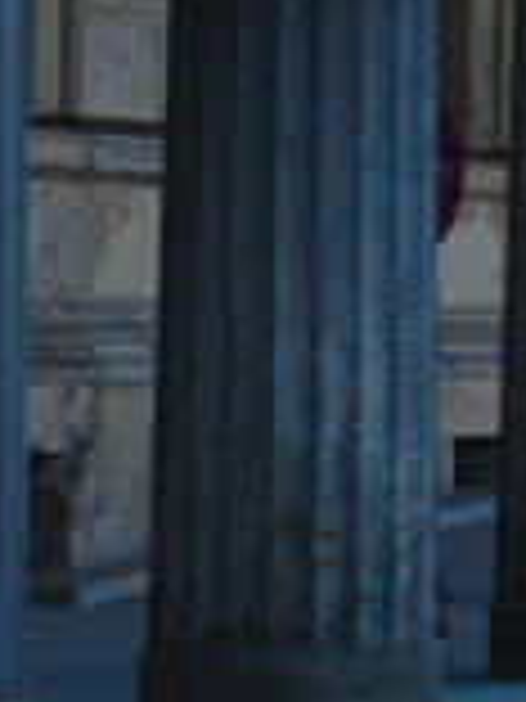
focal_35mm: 355
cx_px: 1956
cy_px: -360
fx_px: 7192
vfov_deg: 5.5
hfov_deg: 4.0
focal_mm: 44
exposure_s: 1/125
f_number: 4.2
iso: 100
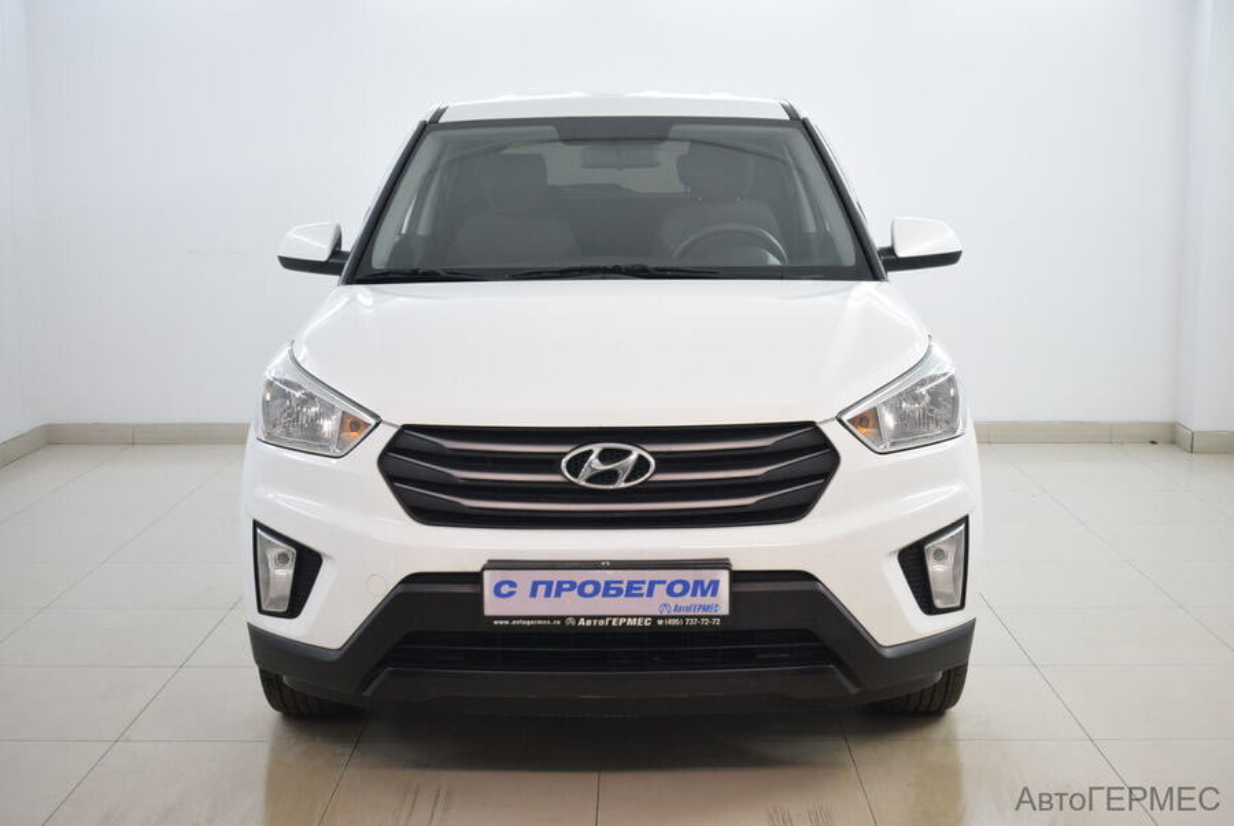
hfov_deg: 41.1
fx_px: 1647
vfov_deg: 28.1
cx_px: 617
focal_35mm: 48
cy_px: 413
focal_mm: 32
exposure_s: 1/100
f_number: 4.5
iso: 1000
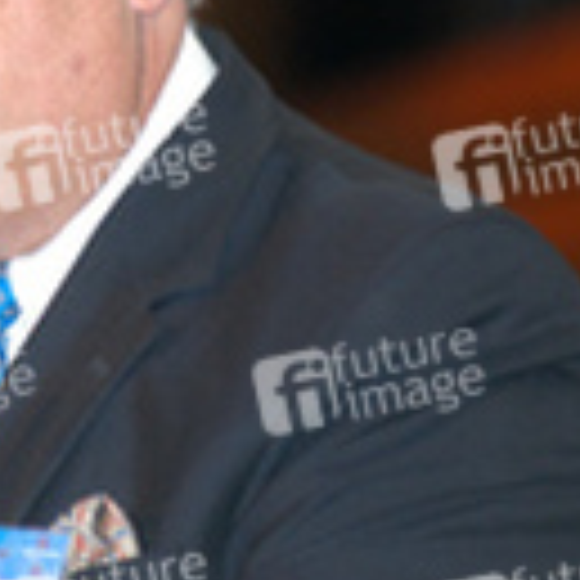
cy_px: 45
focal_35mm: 893
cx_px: -20
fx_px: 16928
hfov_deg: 2.0
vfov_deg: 2.0
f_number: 2.8
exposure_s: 1/125
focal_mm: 200
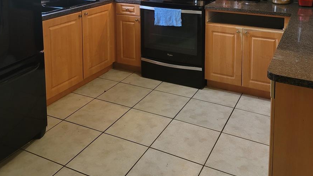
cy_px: -9
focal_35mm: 37
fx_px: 307
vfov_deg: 29.4
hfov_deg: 54.0
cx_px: 157
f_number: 1.8
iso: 250
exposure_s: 1/40
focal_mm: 7
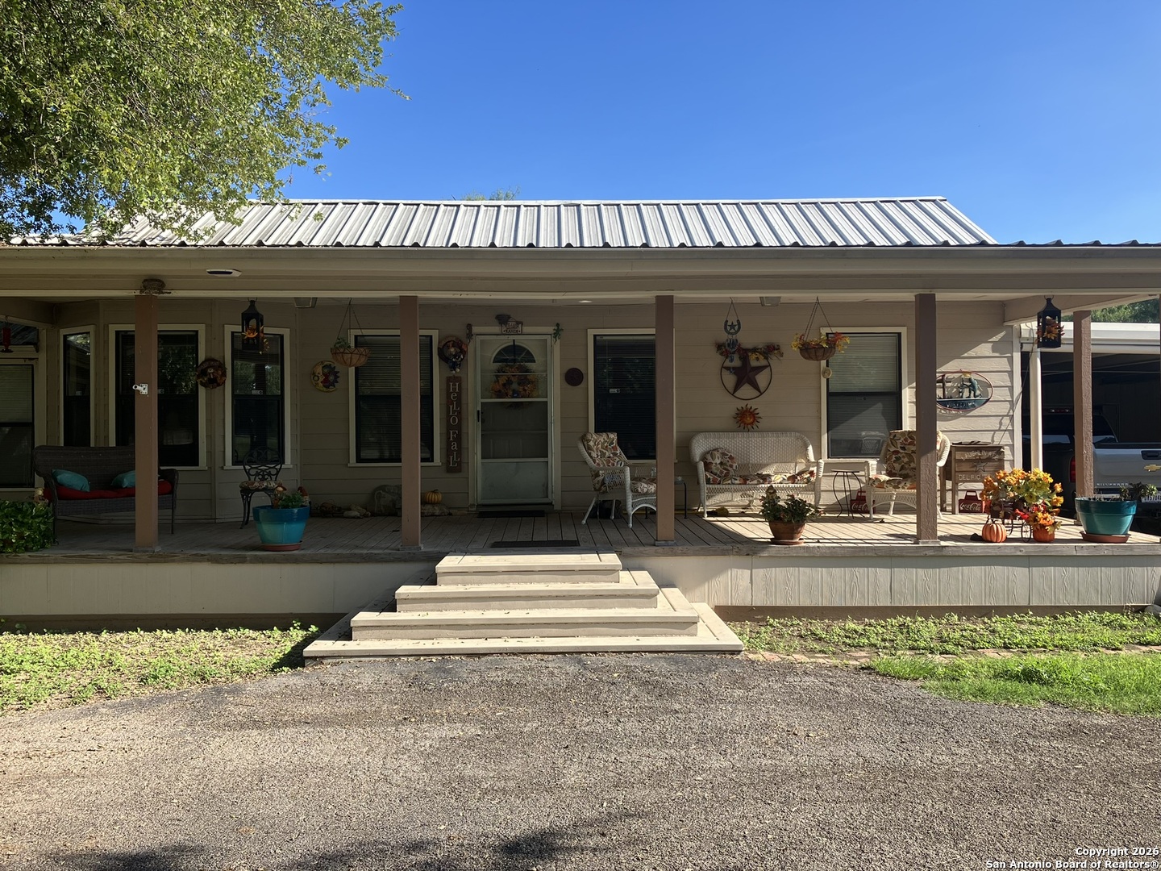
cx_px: 580
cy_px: 436
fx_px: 939
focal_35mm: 28
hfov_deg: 63.4
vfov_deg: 49.7
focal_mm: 3.99
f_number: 1.8
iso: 32
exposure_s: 1/1000
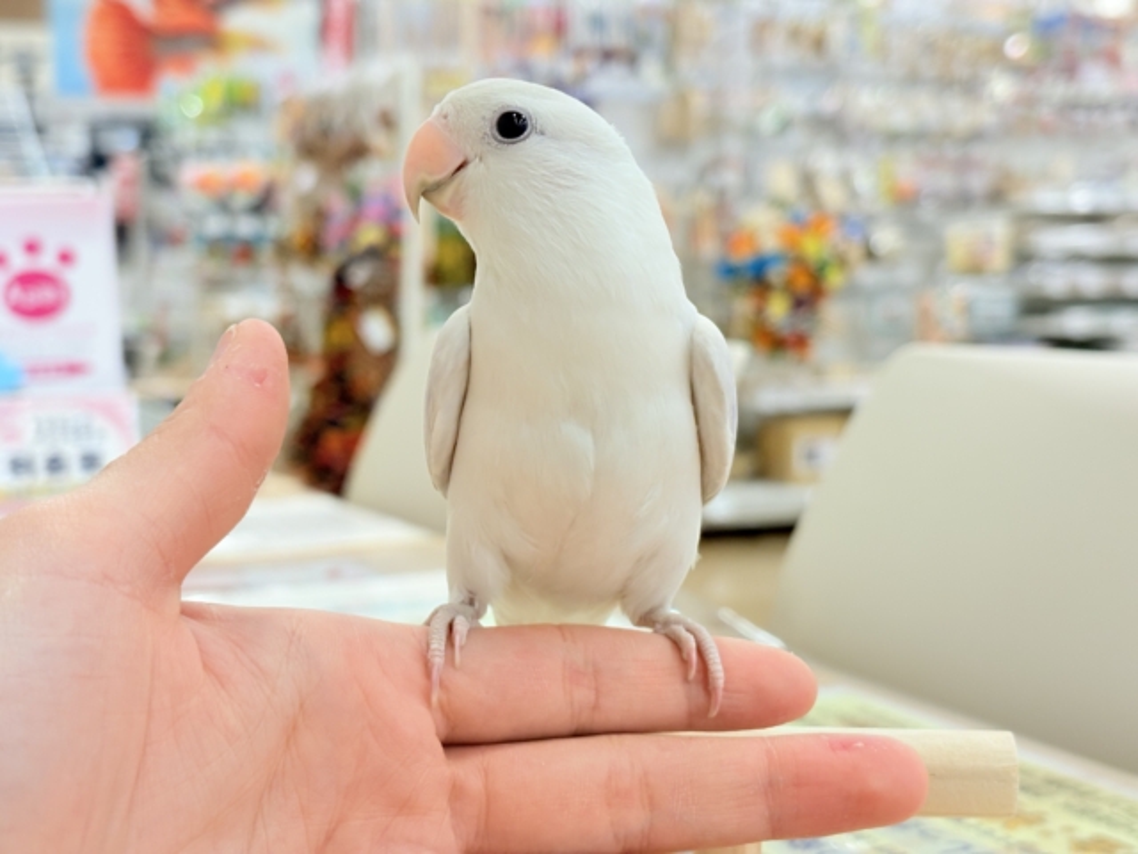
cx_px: 569
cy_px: 427
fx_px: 1709
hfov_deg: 36.8
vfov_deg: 28.0
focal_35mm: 52
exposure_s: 1/100
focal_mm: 5.96
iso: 100
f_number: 1.6
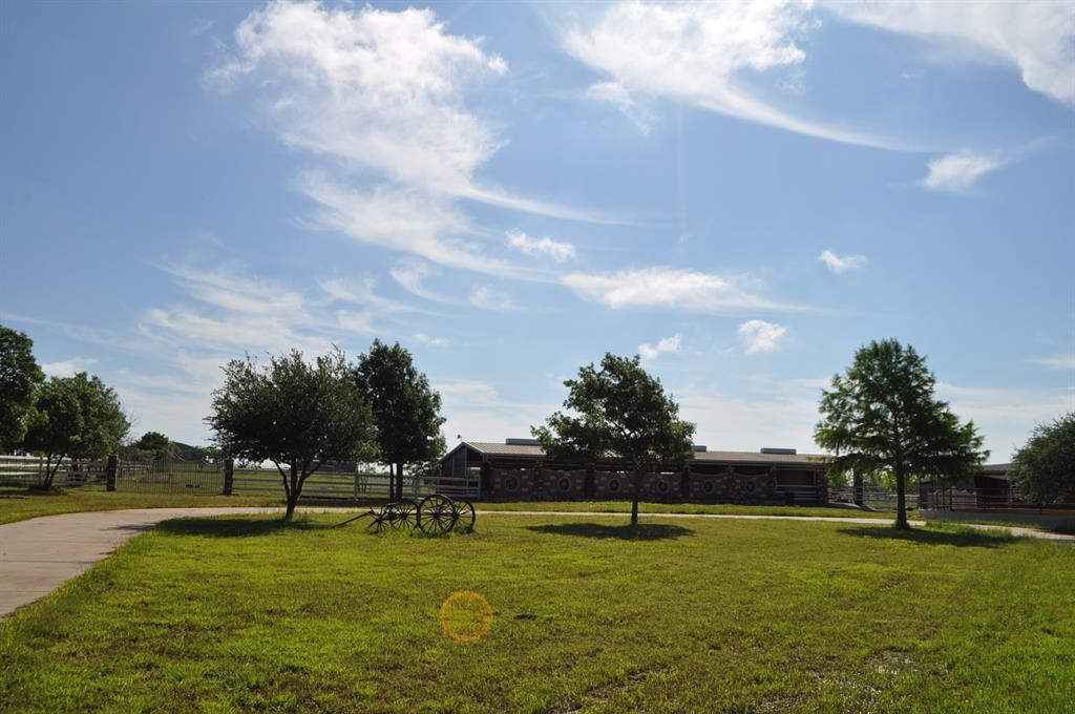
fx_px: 805
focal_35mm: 27
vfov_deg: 47.8
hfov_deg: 67.4
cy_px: 357
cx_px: 538
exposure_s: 1/640
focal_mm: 18
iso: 200
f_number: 13
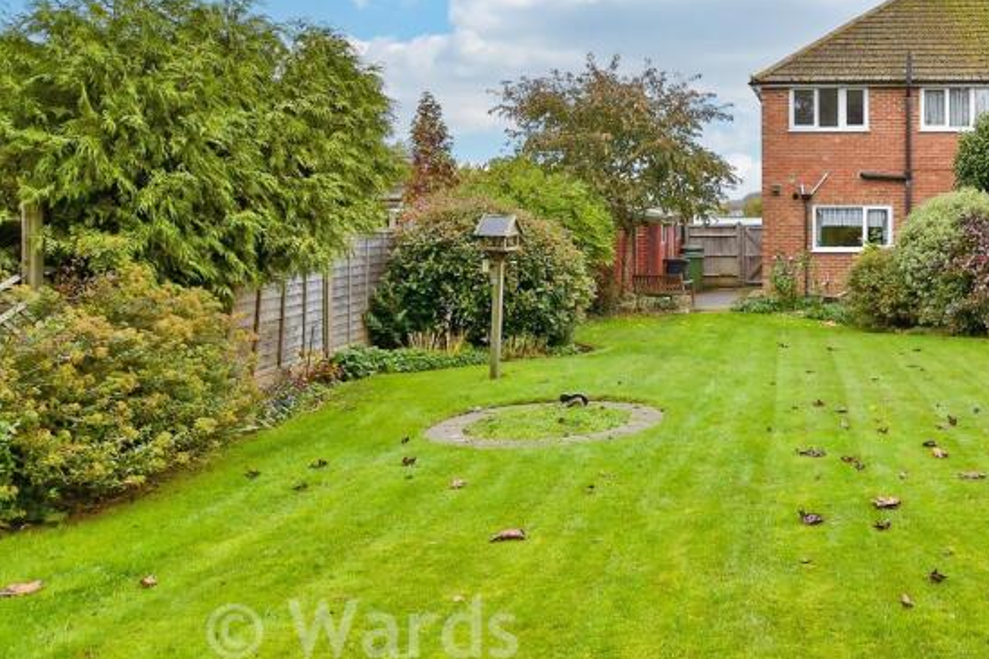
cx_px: 805
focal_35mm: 28
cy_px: 208
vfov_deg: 45.5
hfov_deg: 59.7
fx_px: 769
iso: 320
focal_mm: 10
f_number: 8
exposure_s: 1/200
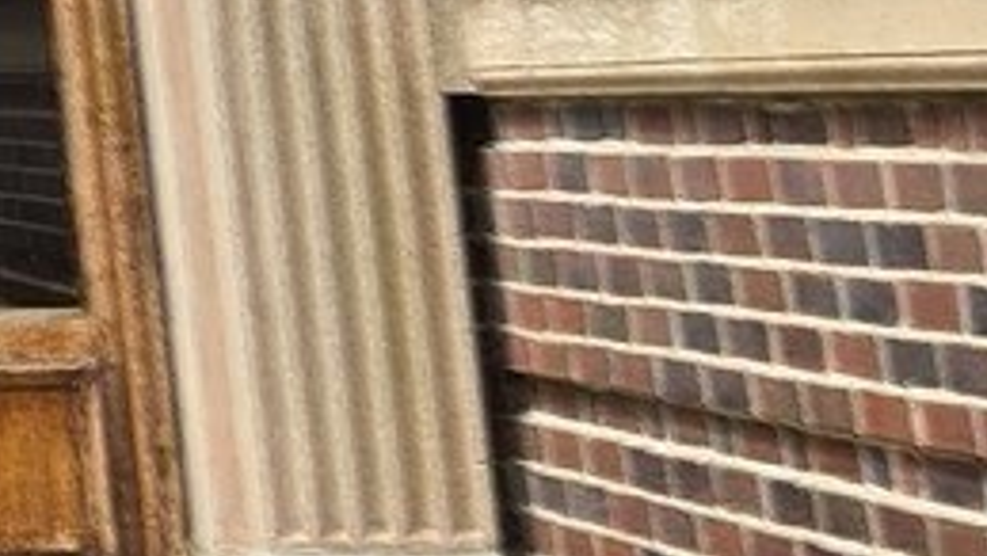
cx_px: -2321
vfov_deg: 5.8
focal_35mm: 198
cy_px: -903
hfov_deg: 8.4
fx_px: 5185
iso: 12
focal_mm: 6.3
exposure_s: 1/180
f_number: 1.7
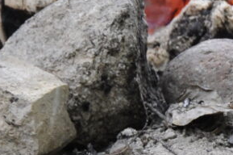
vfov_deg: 3.3
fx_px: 2709
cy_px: 130
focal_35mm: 419
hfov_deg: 4.9
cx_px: -34
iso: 400
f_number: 5.6
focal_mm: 42
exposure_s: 1/125
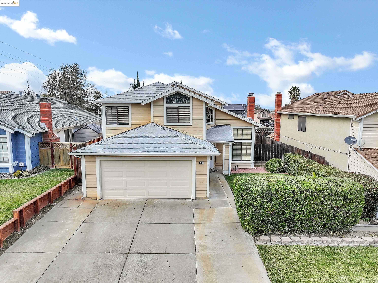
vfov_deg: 56.8
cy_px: 142
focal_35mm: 24
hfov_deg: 71.6
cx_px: 189
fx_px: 262
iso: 160
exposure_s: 1/400
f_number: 2.8
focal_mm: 12.29
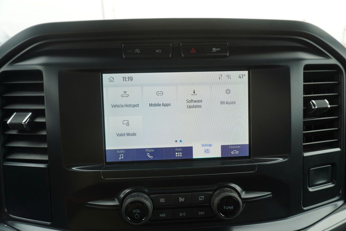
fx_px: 231
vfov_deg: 53.2
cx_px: 173
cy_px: 116
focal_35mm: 24
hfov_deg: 73.7
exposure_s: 1/80
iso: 100
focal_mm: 16
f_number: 4.5
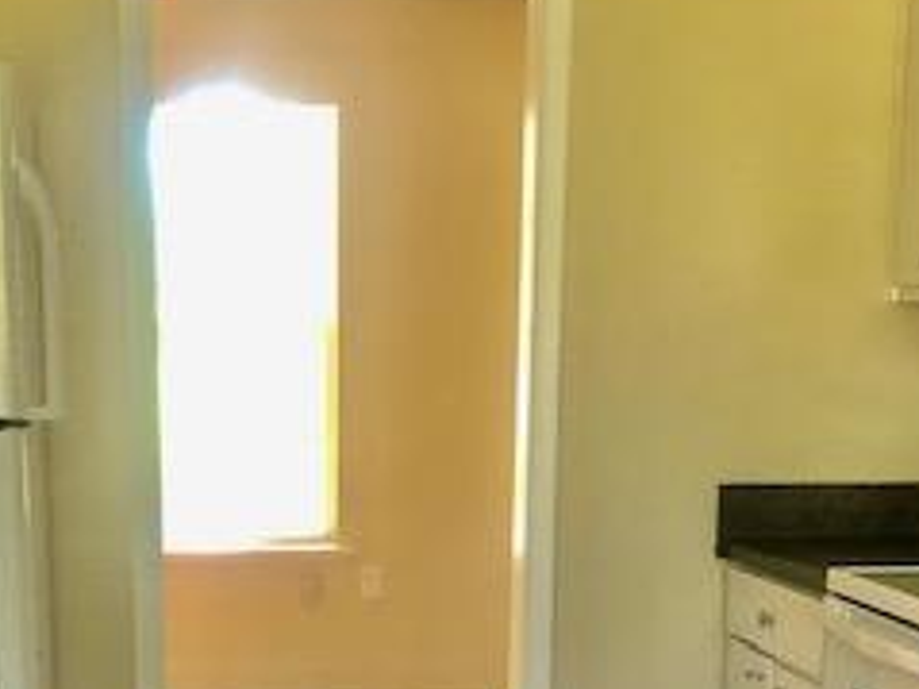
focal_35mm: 75
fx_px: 1990
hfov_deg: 25.8
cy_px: 804
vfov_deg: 18.7
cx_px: 300
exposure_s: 1/30
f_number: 1.8
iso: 32
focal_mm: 3.99
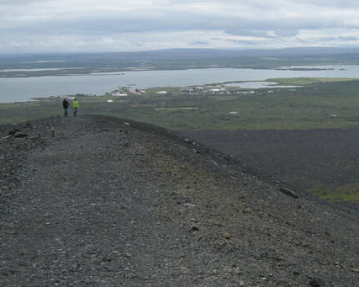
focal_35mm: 82
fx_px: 871
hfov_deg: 22.0
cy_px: 167
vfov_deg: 18.7
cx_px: 401
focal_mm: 7.5
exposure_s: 1/274
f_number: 5.4
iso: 100
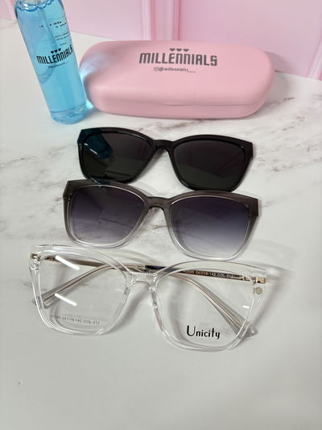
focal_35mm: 26
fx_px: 322
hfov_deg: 53.1
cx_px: 161
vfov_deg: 67.3
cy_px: 215
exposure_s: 1/50
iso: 320
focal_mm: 5.96
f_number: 1.6
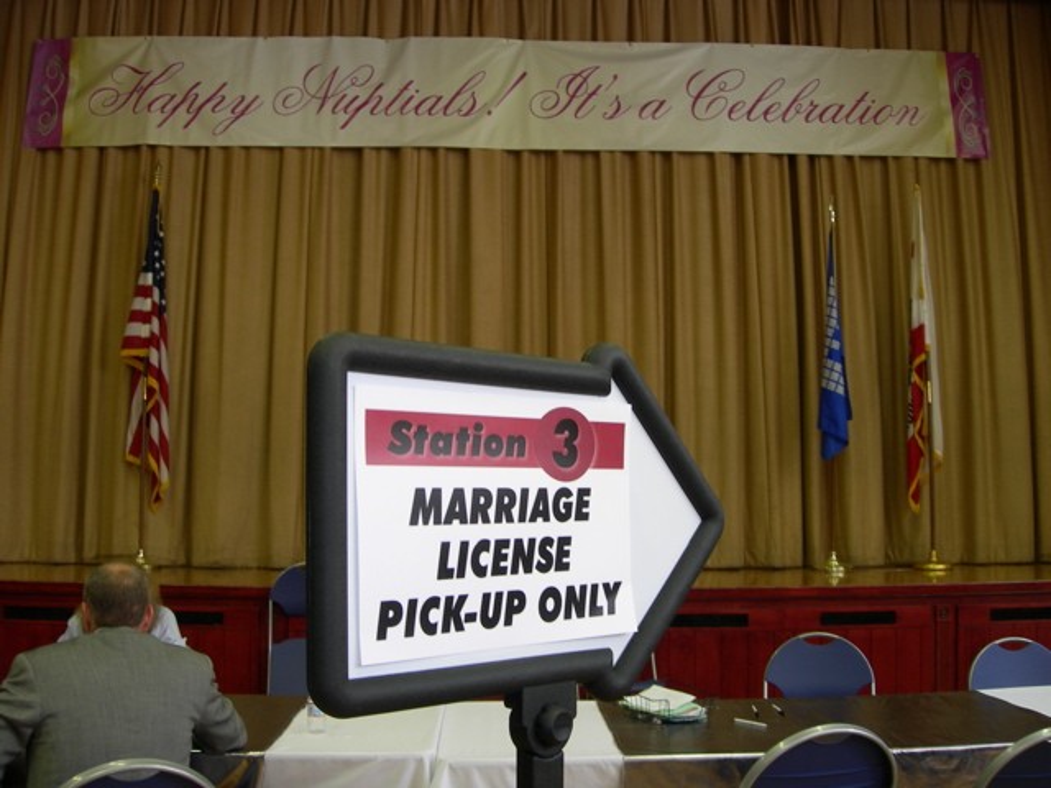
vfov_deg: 37.7
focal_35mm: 38
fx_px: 1154
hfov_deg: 49.0
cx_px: 526
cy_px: 394
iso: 50
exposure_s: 1/6.7
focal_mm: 7.8
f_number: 2.8
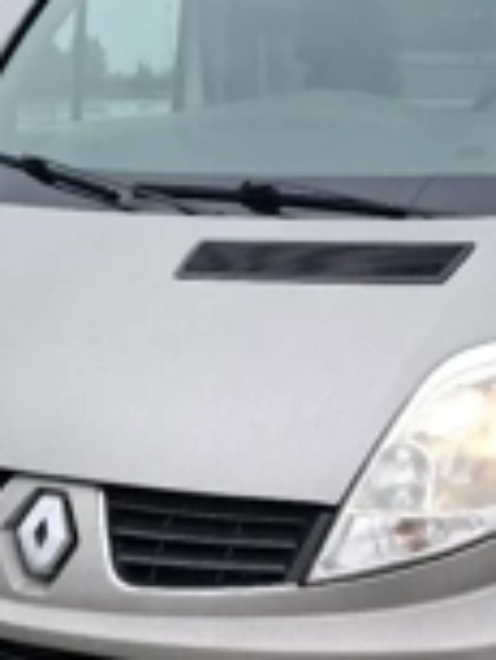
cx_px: 293
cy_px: 561
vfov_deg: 31.0
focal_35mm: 60
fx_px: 1145
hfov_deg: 24.4
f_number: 1.8
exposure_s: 1/500
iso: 50
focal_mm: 5.54
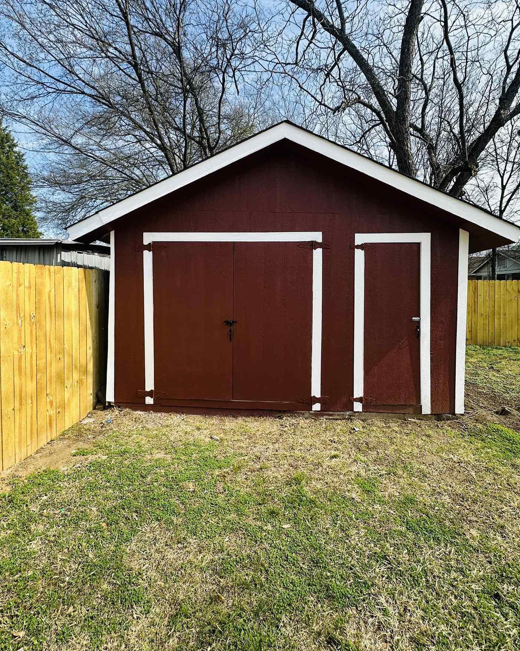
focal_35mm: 18
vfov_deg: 86.1
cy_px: 295
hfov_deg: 73.8
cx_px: 261
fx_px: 346
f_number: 2.2
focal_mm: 2.22
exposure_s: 1/917
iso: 40
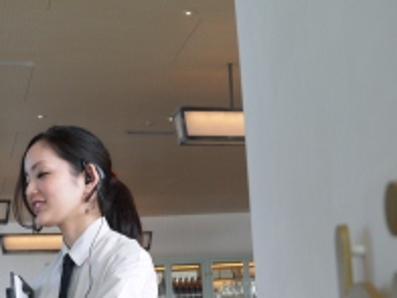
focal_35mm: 87
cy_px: 318
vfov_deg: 16.5
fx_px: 998
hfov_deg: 22.4
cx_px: 271
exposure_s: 1/80
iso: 160
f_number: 4.3
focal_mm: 19
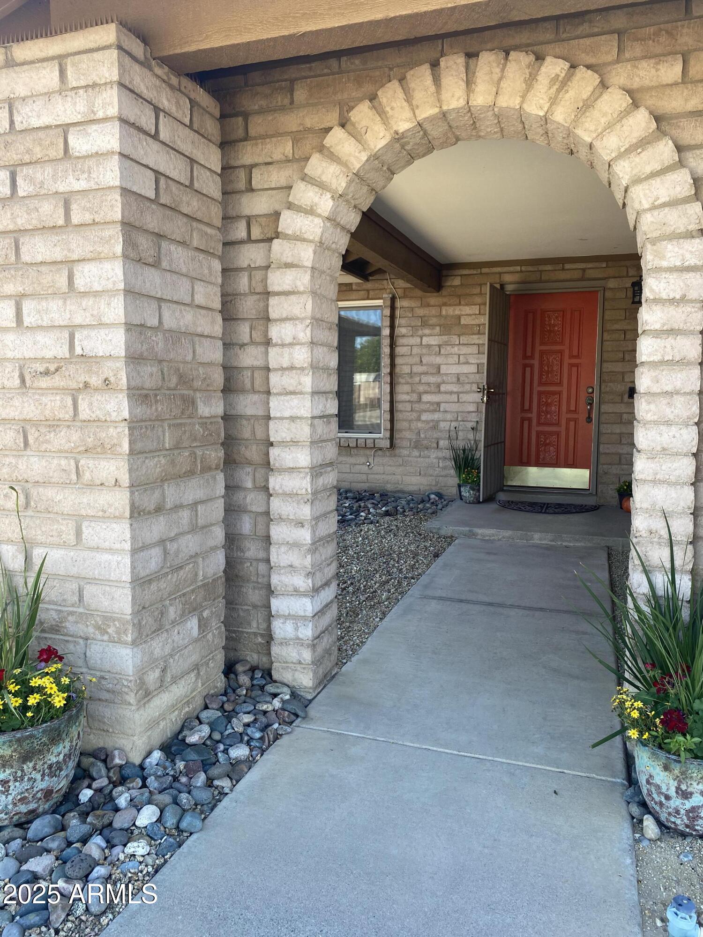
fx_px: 704
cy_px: 468
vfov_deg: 67.3
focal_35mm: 26
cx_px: 352
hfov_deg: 53.1
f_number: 1.8
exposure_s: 1/203
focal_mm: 4.25
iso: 32
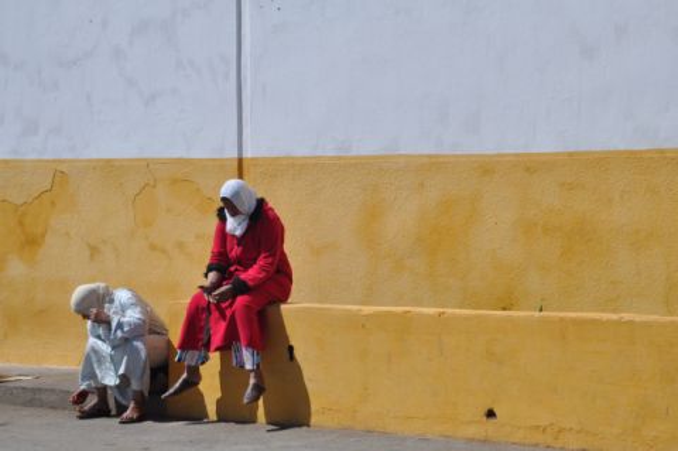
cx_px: 339
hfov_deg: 19.5
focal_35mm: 105
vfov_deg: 13.0
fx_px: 1975
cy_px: 226
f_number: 11
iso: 640
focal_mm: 70
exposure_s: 1/500
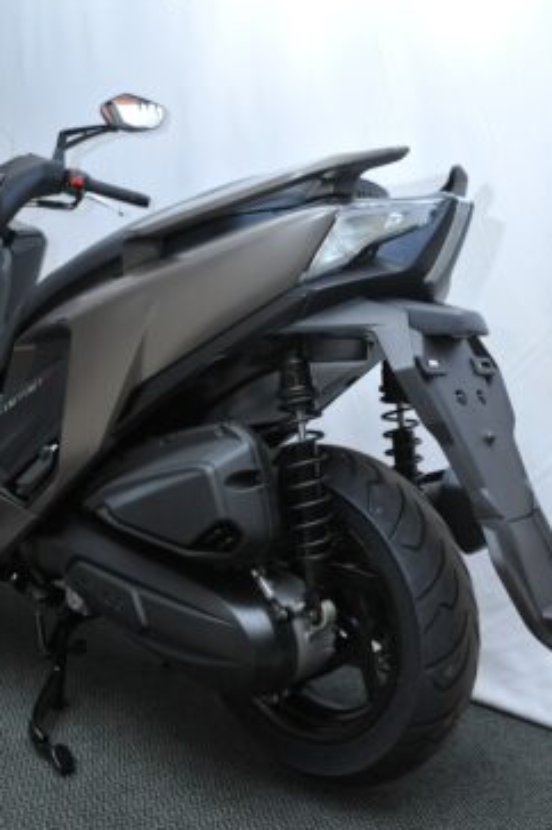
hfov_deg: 35.8
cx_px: 315
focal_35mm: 37
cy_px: 439
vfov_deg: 51.9
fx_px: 853
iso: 2000
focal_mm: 32
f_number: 9
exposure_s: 1/60
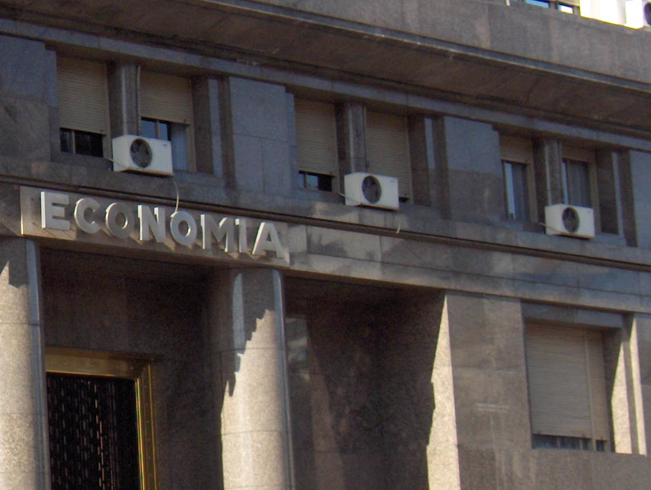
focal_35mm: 136
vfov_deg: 10.9
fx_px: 2561
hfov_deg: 14.1
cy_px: 303
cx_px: -87
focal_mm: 11.4
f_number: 3.2
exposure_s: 1/578
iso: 100
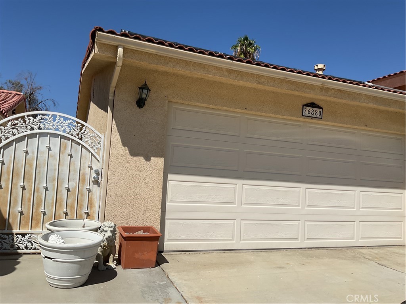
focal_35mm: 29
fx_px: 340
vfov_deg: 48.2
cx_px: 203
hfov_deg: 61.7
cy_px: 152
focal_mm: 3
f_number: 1.8
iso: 16
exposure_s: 1/5263
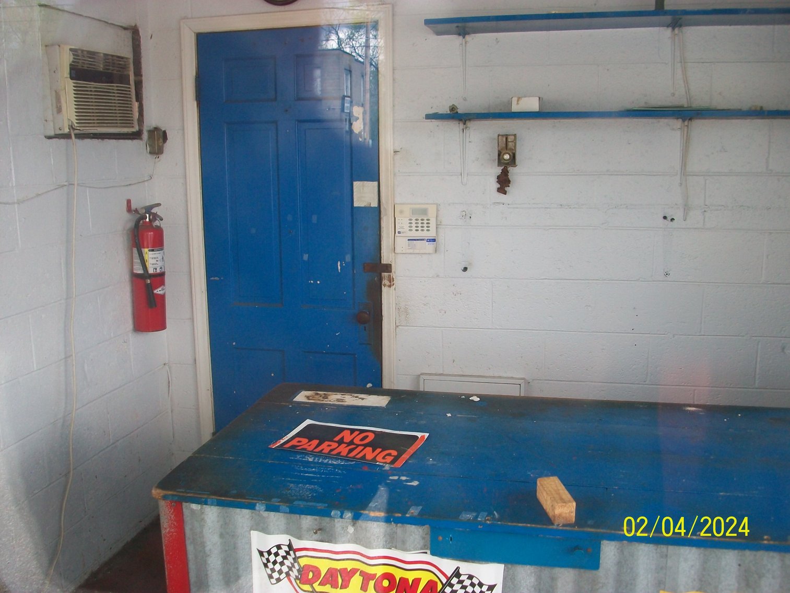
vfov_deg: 41.8
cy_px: 296
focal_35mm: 34
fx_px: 776
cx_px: 395
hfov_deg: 54.0
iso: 80
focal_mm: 5.7
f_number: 2.8
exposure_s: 1/100
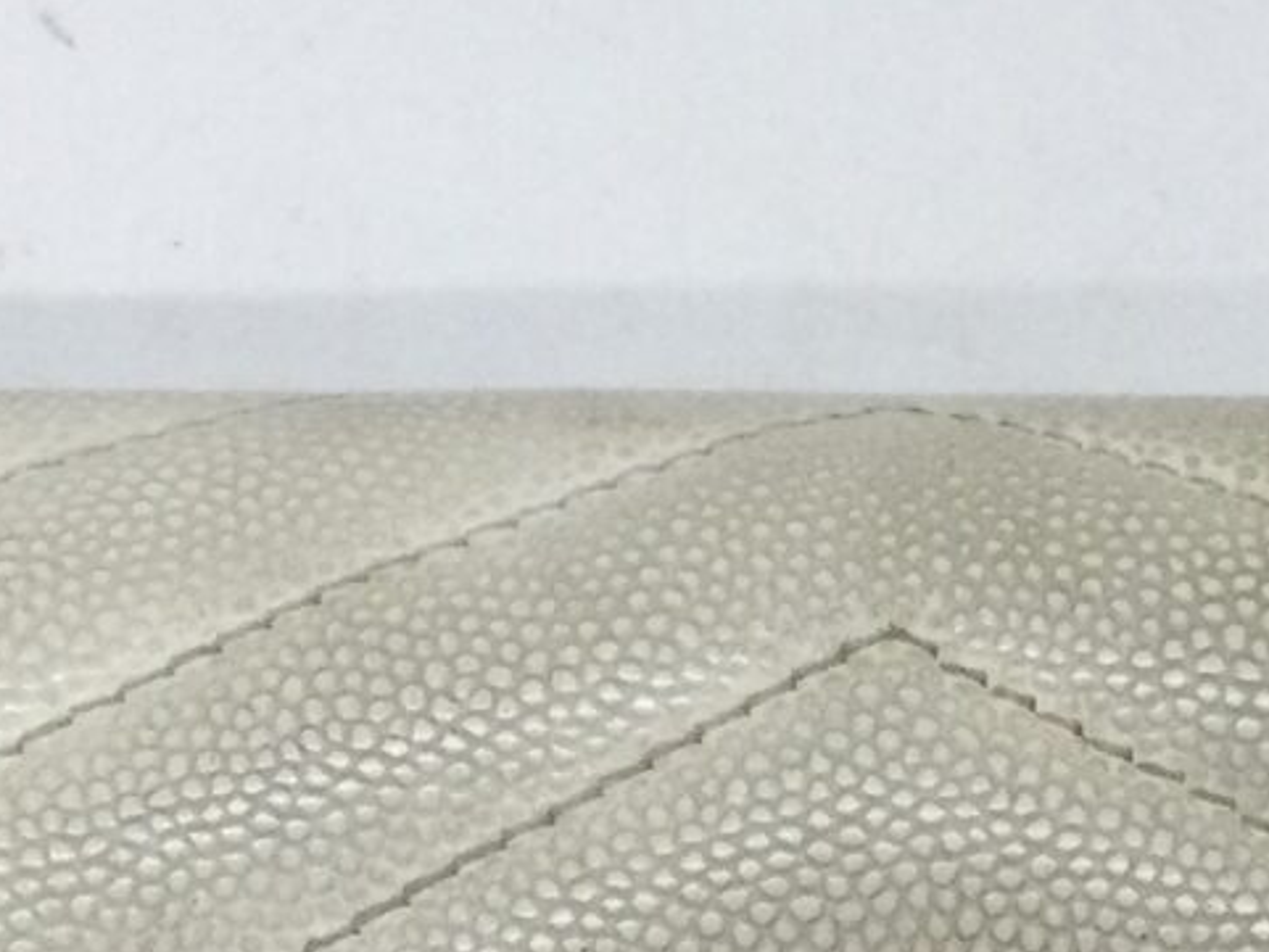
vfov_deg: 10.9
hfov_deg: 14.9
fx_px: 4840
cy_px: 1363
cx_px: 871
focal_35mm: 132
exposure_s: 1/30
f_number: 2.4
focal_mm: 3.3
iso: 25
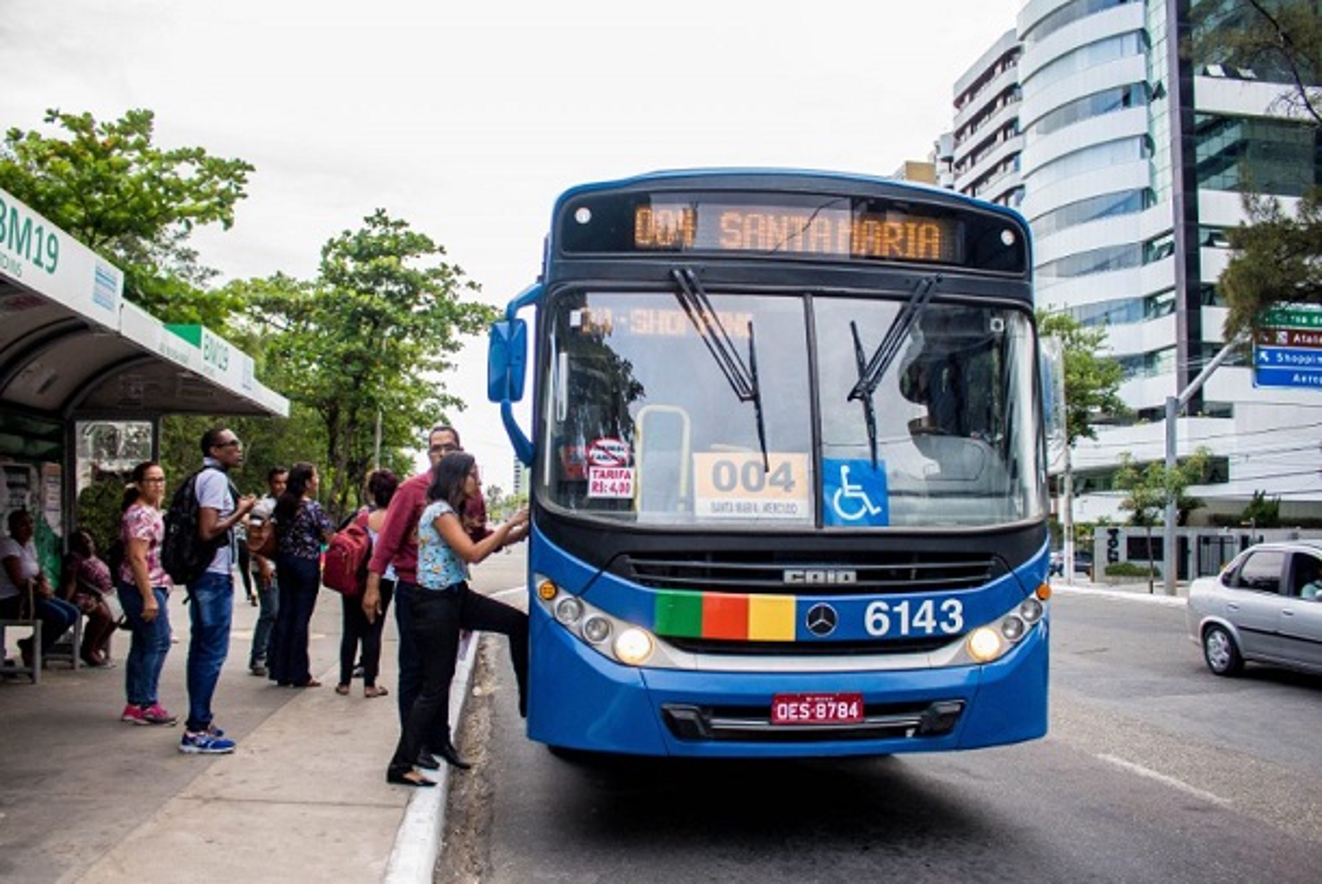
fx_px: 1654
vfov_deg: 29.9
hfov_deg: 43.6
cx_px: 661
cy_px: 442
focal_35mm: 45
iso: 1600
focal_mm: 30
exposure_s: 1/100
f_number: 5.6
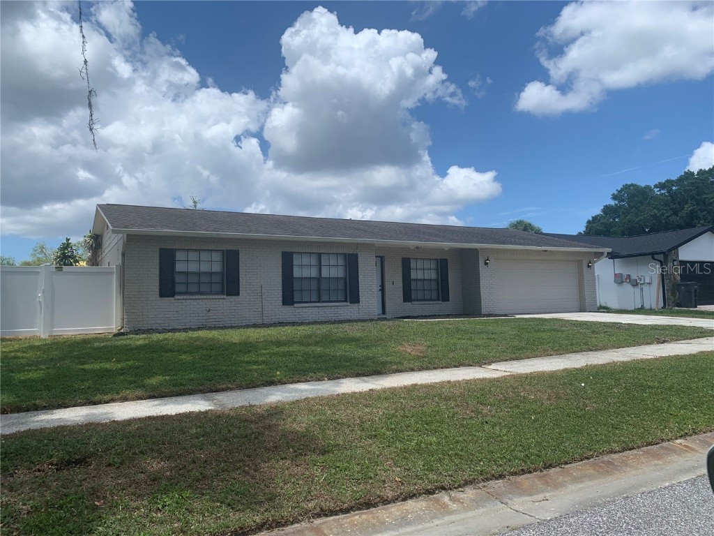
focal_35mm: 26
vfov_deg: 53.1
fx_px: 536
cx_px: 357
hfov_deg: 67.3
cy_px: 268
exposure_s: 1/3289
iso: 25
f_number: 1.8
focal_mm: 4.25
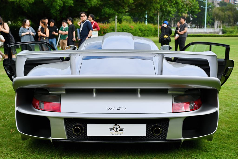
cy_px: 80
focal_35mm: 45
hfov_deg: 43.6
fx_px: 298
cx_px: 119
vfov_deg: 29.9
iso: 250
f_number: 5
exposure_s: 1/1600
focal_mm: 45
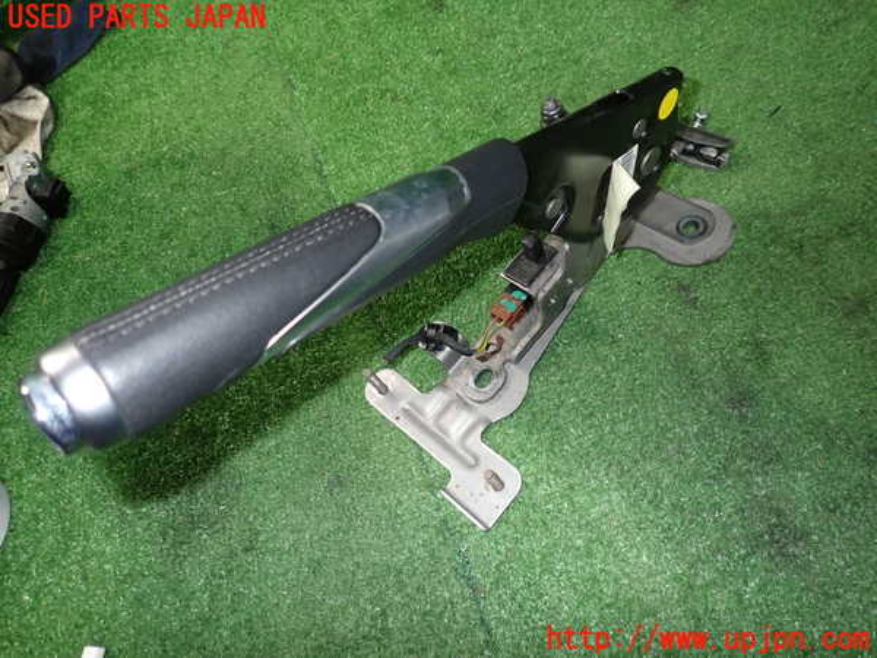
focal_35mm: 25
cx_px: 438
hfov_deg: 69.4
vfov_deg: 54.9
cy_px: 329
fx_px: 633
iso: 200
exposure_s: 1/30
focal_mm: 4.5
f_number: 2
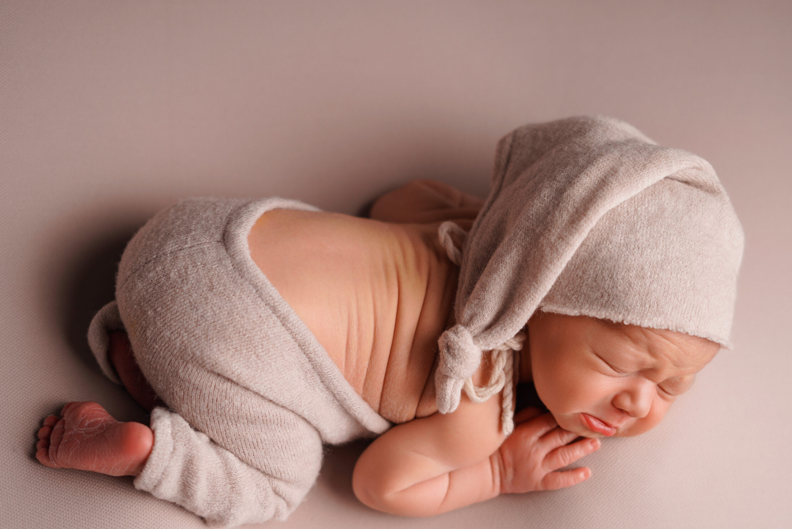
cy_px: 277
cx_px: 447
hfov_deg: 34.4
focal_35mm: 58
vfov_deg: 23.4
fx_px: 1276
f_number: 2.2
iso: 200
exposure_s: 1/160
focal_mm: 50
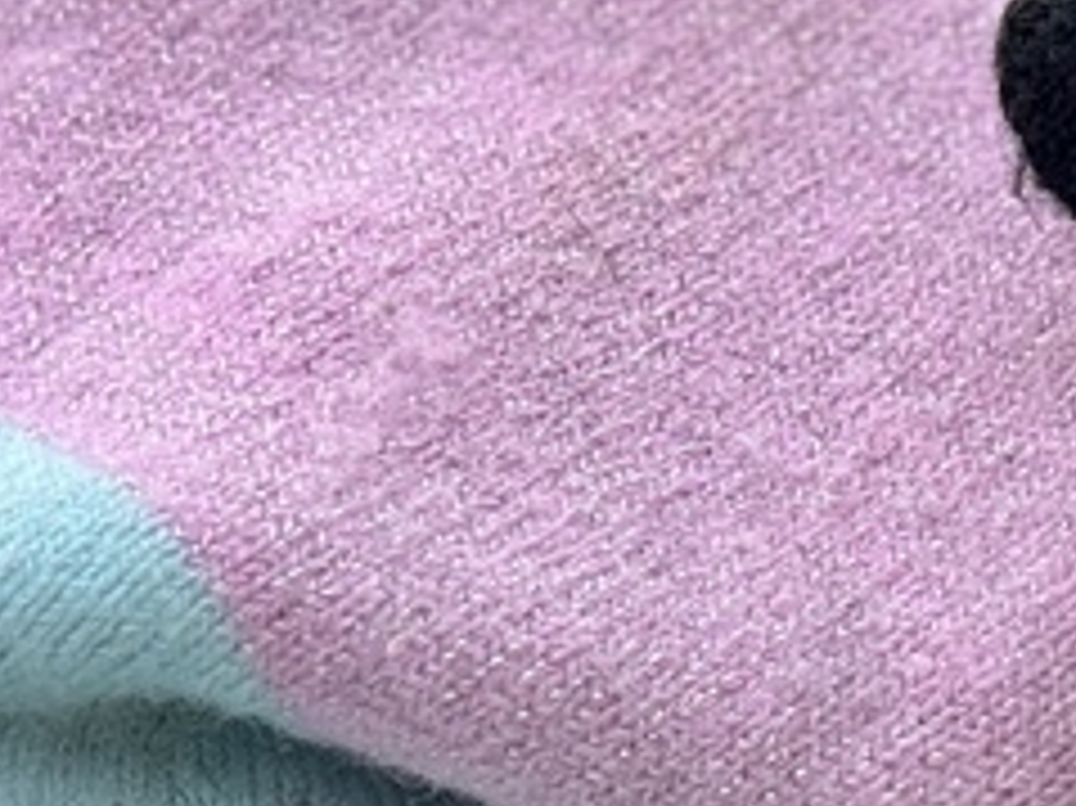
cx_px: 995
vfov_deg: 7.2
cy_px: 369
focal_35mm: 206
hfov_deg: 9.6
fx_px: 6400
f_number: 1.78
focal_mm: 6.76
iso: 64
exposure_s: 1/1312
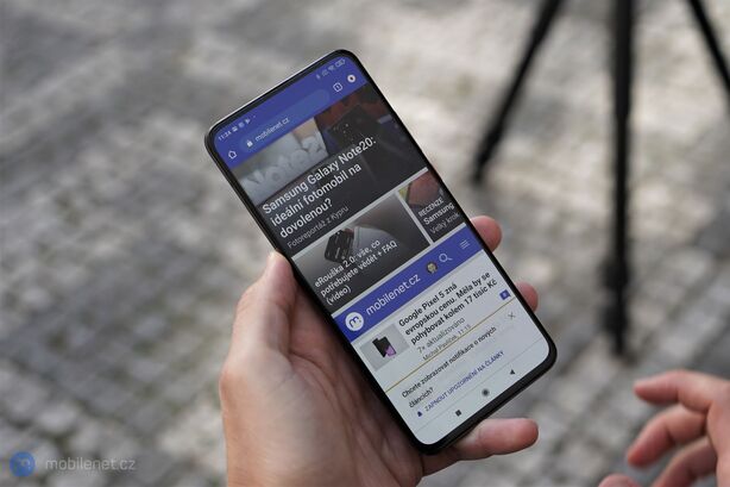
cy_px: 244
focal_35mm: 50
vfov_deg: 27.0
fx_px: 1014
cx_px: 365
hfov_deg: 39.6
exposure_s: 1/200
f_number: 4
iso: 160
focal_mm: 50
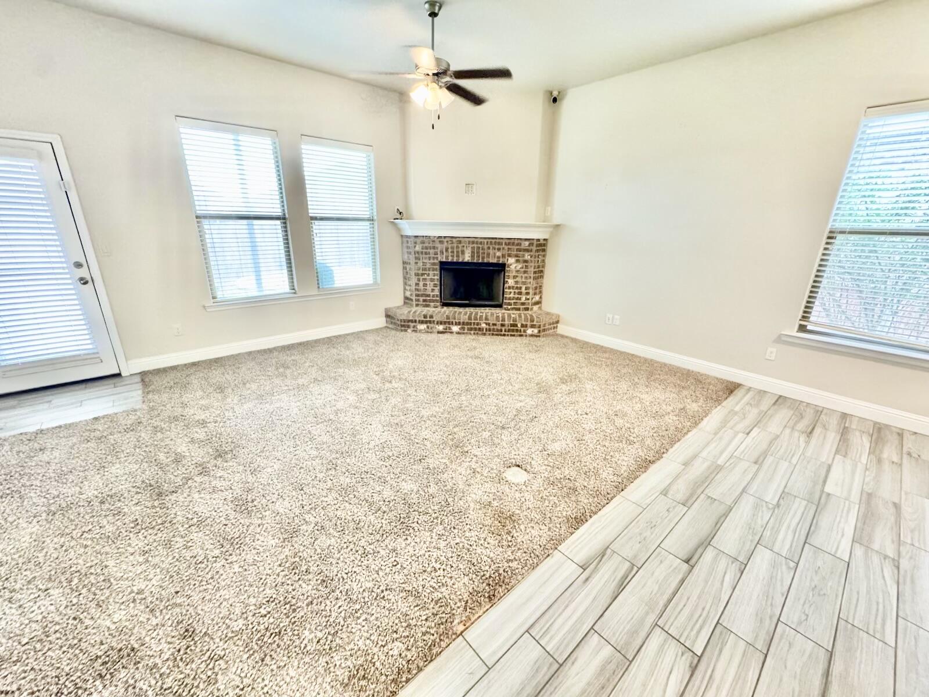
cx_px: 464
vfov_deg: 85.7
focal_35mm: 14
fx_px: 376
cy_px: 348
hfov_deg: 102.1
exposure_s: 1/60
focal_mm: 2.22
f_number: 2.2
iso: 640
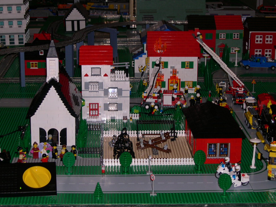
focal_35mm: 80
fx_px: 638
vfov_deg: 18.4
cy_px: 95
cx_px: 131
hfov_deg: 24.4
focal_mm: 15.3
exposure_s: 1/60
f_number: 3.8
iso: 100
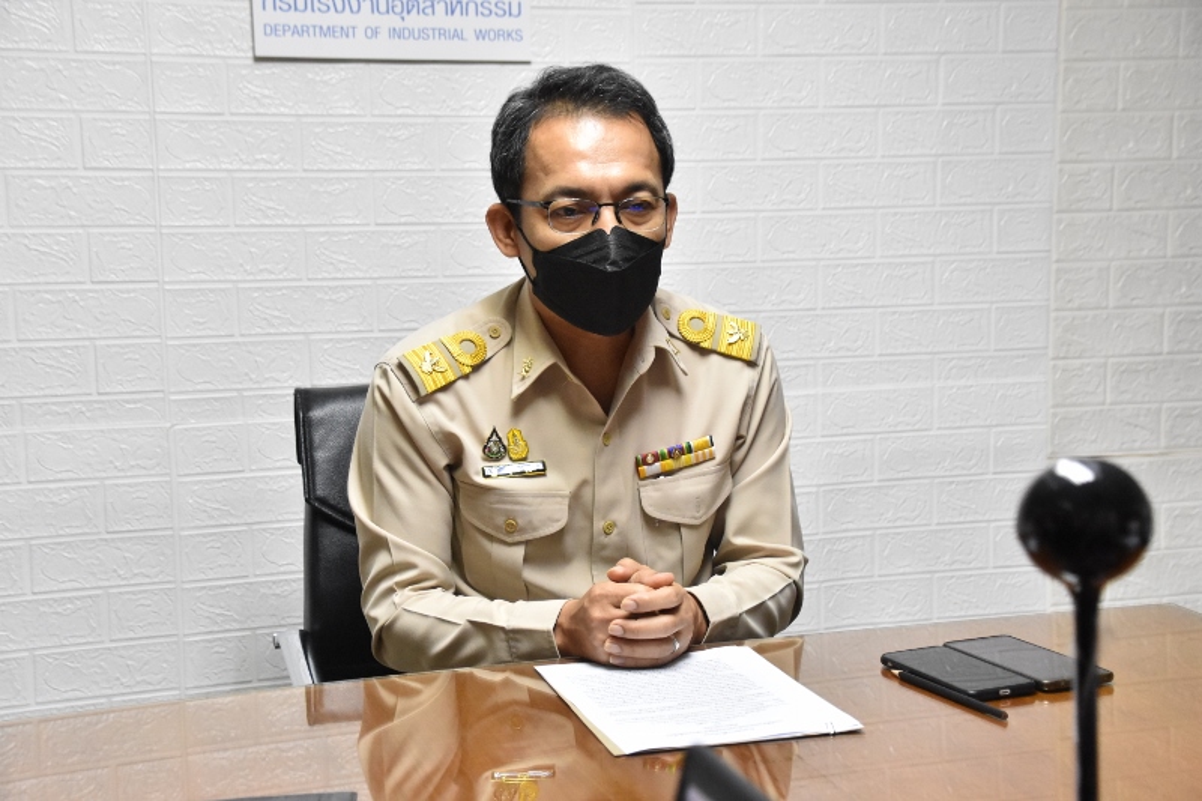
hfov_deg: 35.1
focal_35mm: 57
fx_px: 1903
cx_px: 601
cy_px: 400
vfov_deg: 23.8
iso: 4000
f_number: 5
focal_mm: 38
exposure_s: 1/160
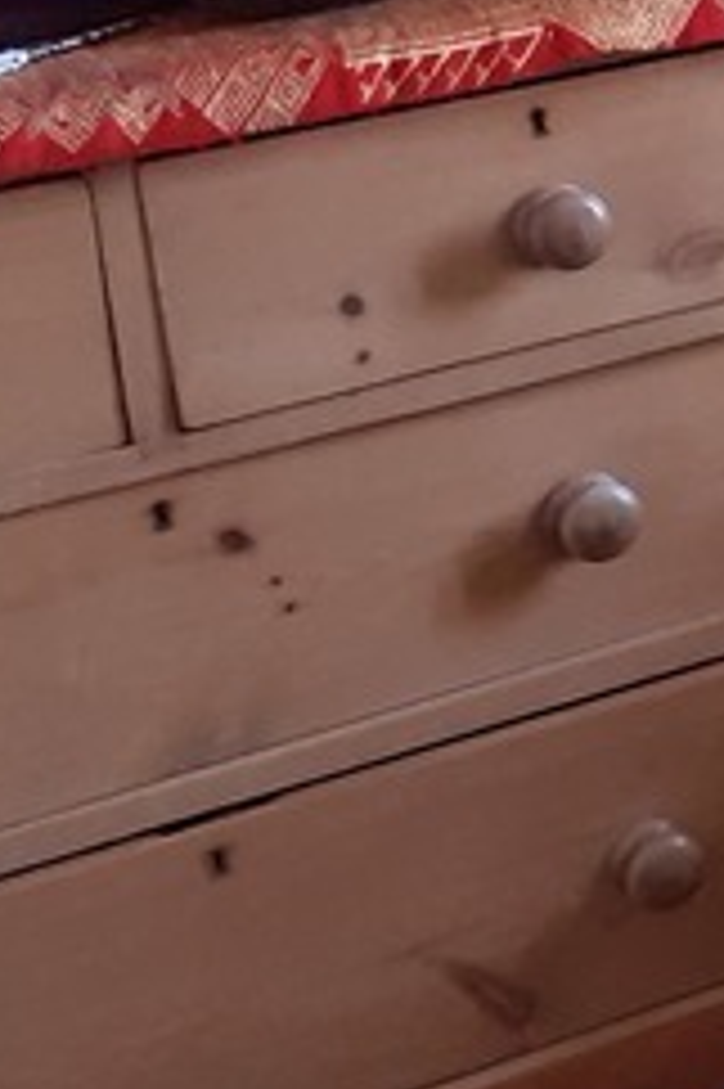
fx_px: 3595
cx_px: 2055
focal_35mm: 119
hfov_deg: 9.4
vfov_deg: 16.6
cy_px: -184
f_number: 1.9
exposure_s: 1/50
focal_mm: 3.6
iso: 125
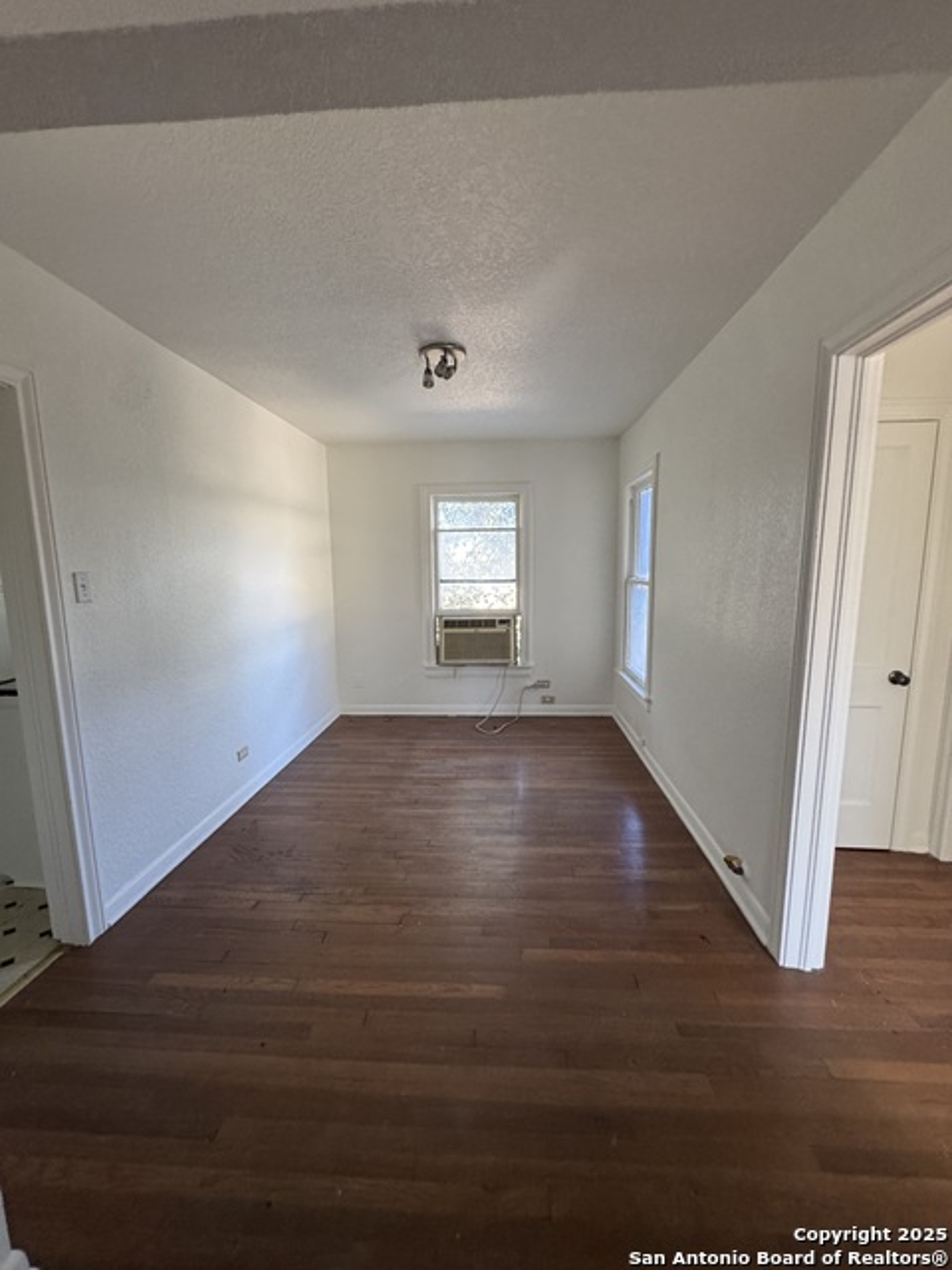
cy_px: 635
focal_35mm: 14
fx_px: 513
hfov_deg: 85.7
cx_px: 476
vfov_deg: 102.1
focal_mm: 2.22
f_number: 2.2
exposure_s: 1/99
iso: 320
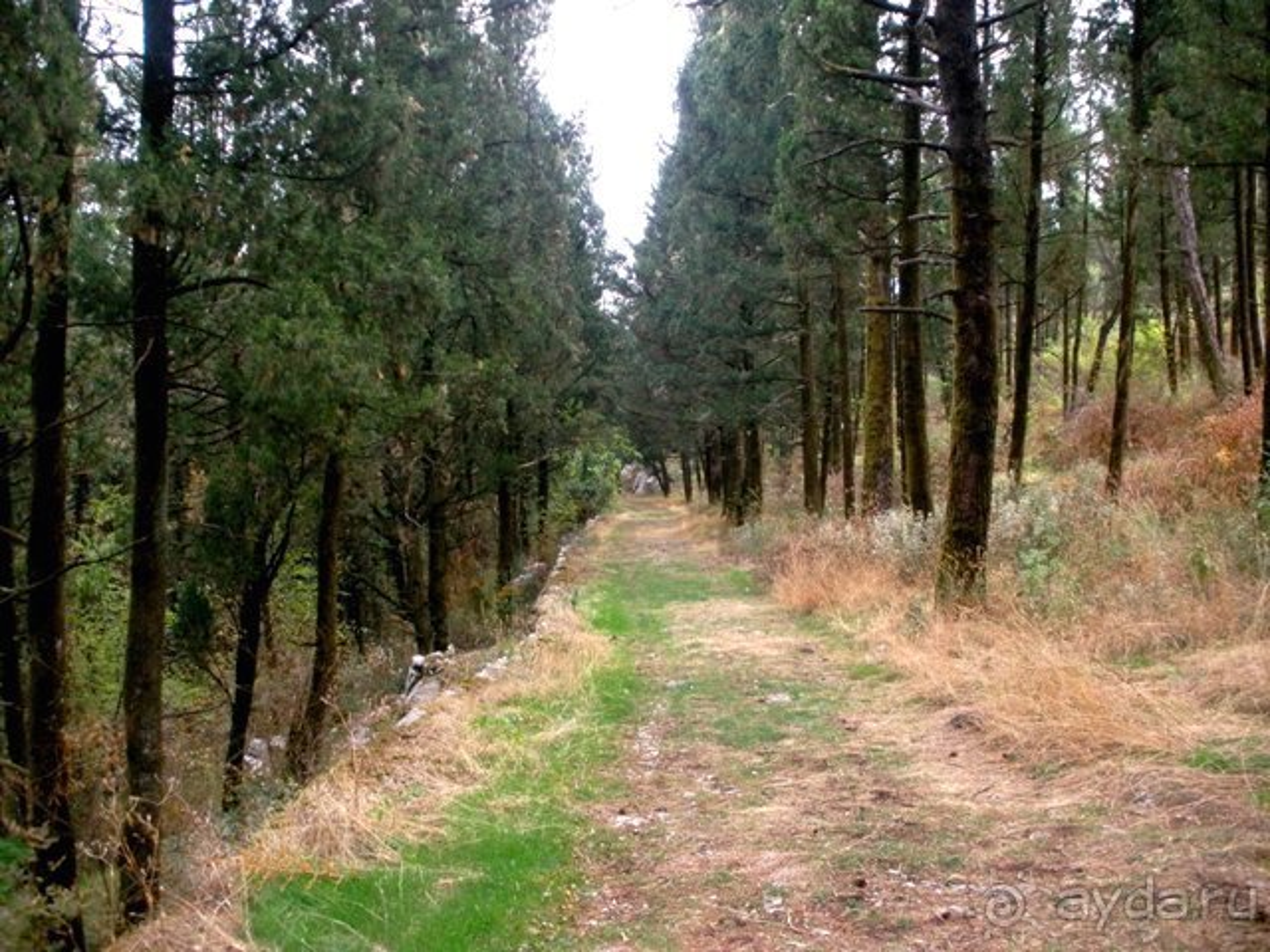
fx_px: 1321
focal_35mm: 36
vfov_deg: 39.7
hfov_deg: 51.4
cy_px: 476
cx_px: 635
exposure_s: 1/250
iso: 200
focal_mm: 6.3
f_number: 3.5
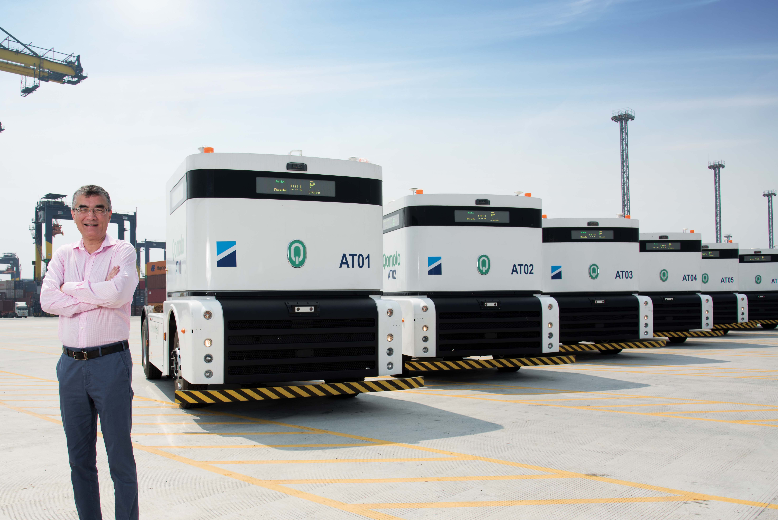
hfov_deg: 61.5
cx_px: 325
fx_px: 649
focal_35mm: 30
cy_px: 305
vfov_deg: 43.5
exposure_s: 1/250
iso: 64
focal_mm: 24
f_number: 8
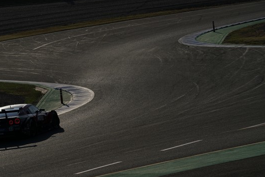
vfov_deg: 4.0
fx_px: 2510
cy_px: 59
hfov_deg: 6.0
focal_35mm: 341
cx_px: 98
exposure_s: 1/1250
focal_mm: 250
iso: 200
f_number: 11
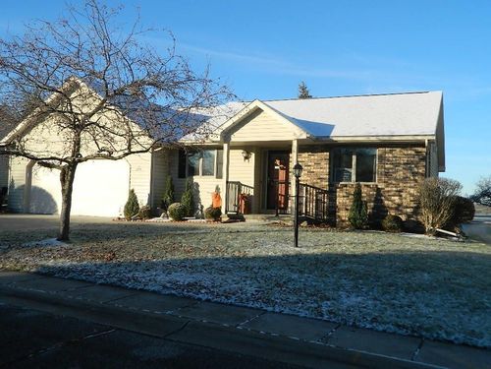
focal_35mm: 35
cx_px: 246
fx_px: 496
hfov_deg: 52.6
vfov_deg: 40.7
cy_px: 184
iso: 80
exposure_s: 1/640
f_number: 3.3
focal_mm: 6.2
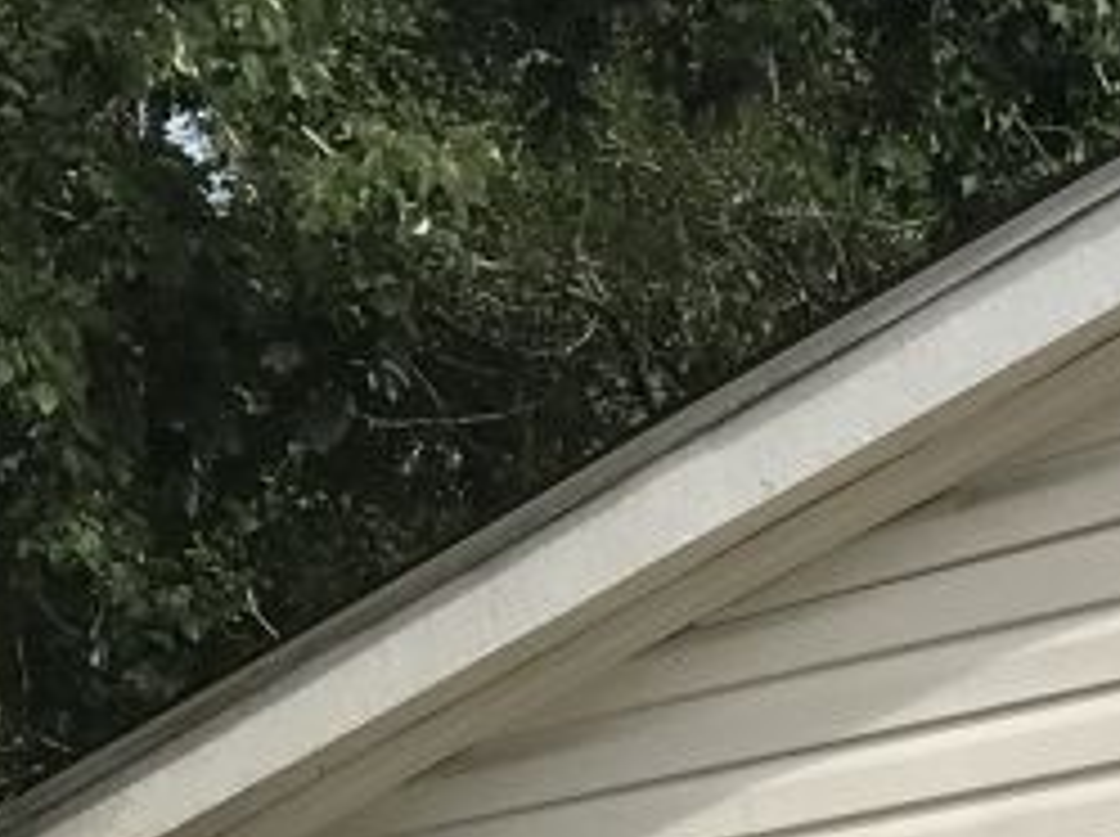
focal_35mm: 169
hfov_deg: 11.2
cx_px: 1687
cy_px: 1726
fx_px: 5460
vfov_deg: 8.3
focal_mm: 3.99
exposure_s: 1/1709
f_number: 1.8
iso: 20
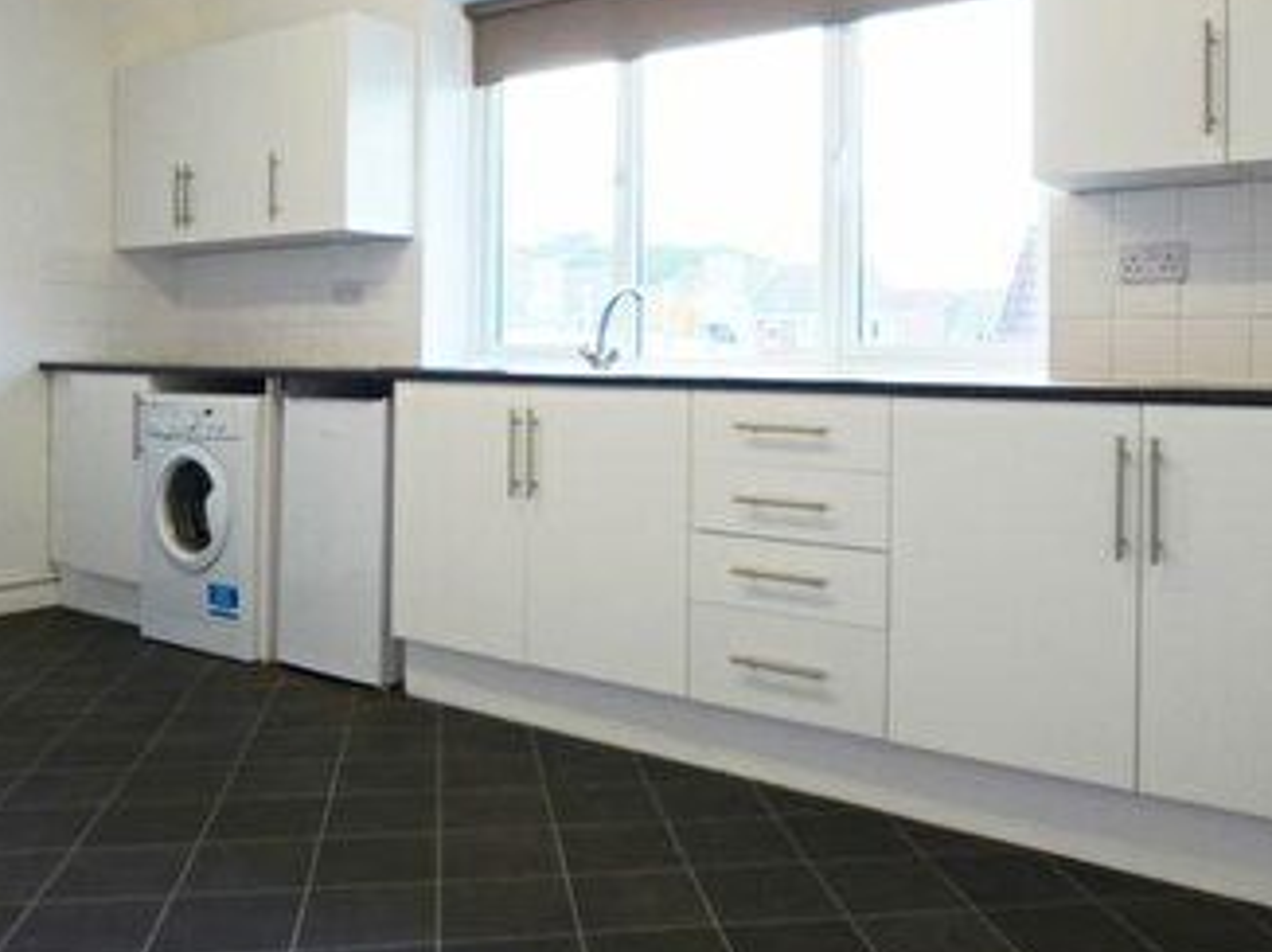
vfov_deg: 45.0
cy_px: 353
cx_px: 593
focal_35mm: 31
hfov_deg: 58.3
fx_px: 1138
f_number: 4
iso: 800
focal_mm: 10
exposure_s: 1/100
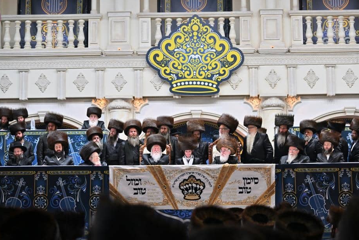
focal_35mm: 78
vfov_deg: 17.5
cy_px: 111
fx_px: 778
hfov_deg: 26.0
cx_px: 185
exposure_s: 1/250
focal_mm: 70
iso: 200
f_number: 2.8
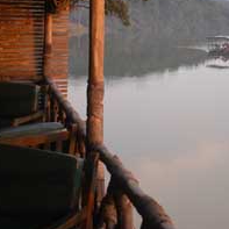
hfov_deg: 24.5
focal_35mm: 70
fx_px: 524
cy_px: 64
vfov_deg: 24.4
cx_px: 160
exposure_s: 1/80
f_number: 4.8
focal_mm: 24
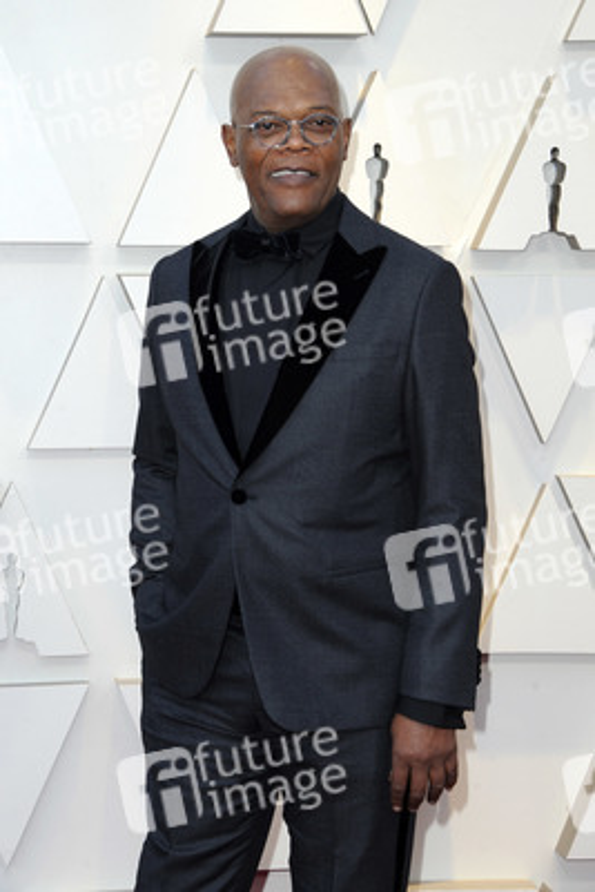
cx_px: 298
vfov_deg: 23.9
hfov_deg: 16.1
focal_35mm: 85
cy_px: 446
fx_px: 2105
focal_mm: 85
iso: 800
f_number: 7.1
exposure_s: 1/250
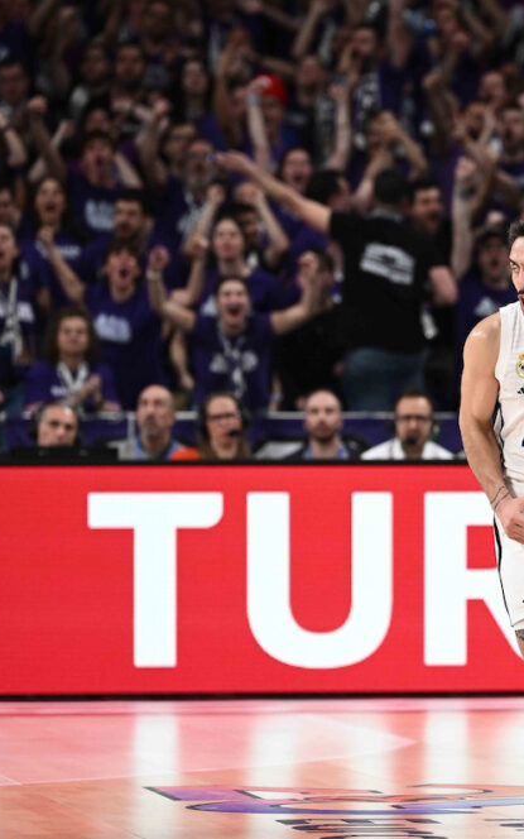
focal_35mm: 307
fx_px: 7015
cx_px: 591
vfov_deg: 6.8
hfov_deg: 4.3
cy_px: 420
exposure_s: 1/1600
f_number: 3.5
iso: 2500
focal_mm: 200
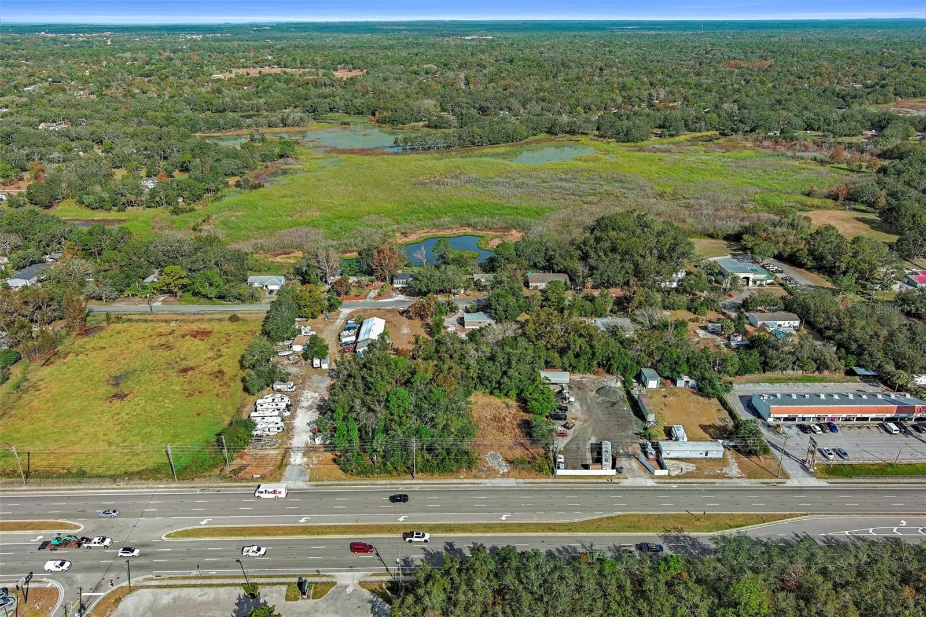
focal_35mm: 29
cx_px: 463
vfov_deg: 44.9
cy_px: 308
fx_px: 746
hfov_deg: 63.7
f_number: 2.8
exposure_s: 1/1700
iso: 100
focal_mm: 10.57
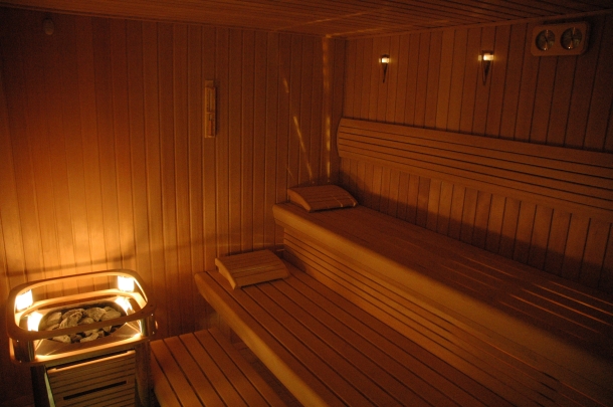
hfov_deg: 67.5
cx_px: 306
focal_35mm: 27
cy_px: 204
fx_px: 459
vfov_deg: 47.8
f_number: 3.5
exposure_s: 1/15
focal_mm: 18
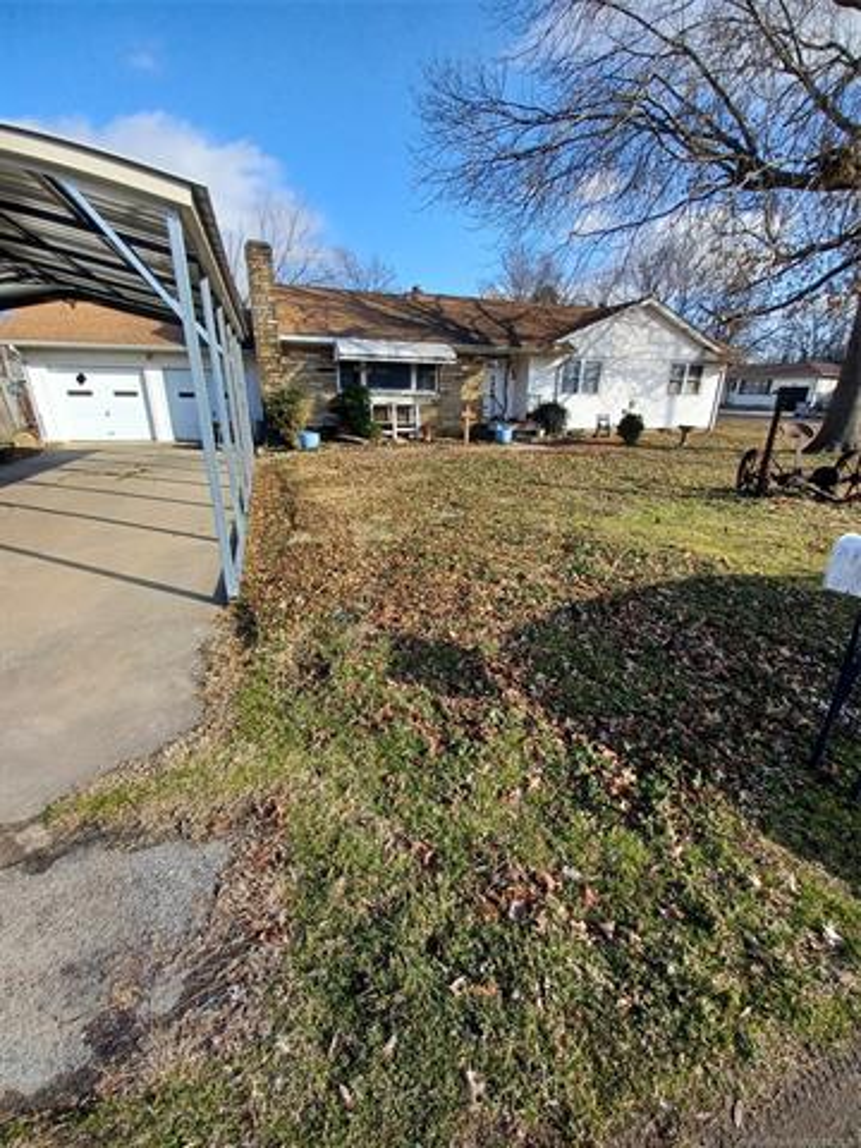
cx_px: 430
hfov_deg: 89.9
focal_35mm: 13
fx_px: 431
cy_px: 574
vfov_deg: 106.2
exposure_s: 1/757
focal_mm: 1.42
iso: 40
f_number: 2.2
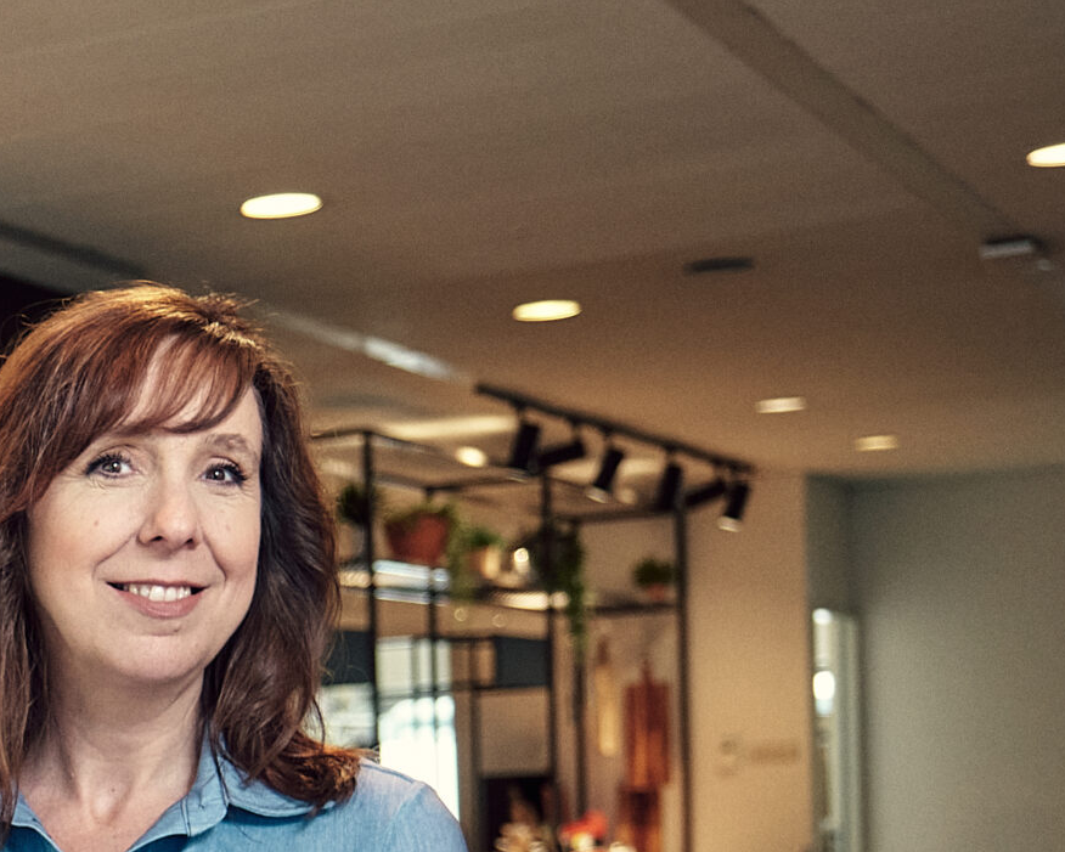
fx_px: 3026
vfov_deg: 15.5
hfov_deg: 18.4
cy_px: 996
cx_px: -357
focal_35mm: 96
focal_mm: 23.4
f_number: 2.8
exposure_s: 1/125
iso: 800
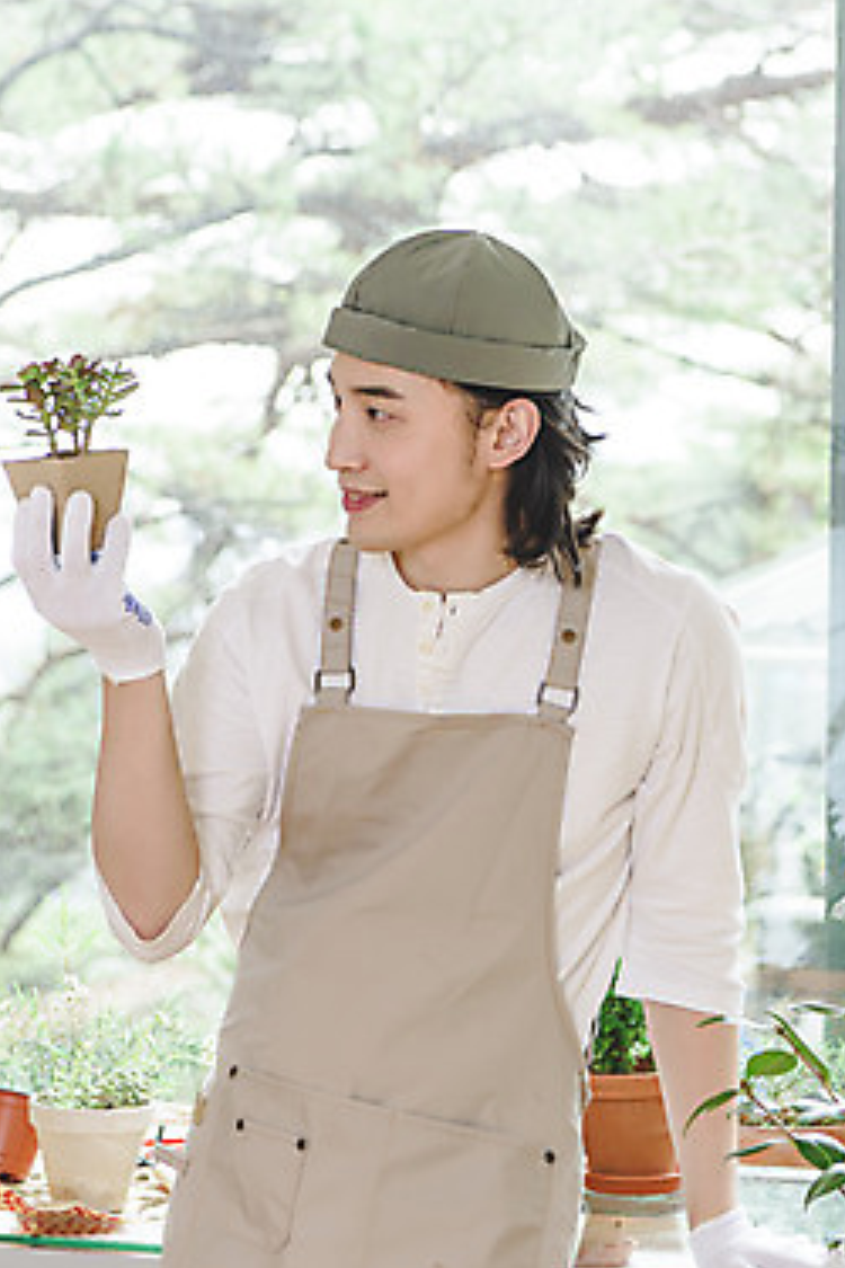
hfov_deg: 12.2
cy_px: 605
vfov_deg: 18.3
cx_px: 455
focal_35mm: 112
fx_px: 3943
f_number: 5
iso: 320
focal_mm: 70
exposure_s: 1/125
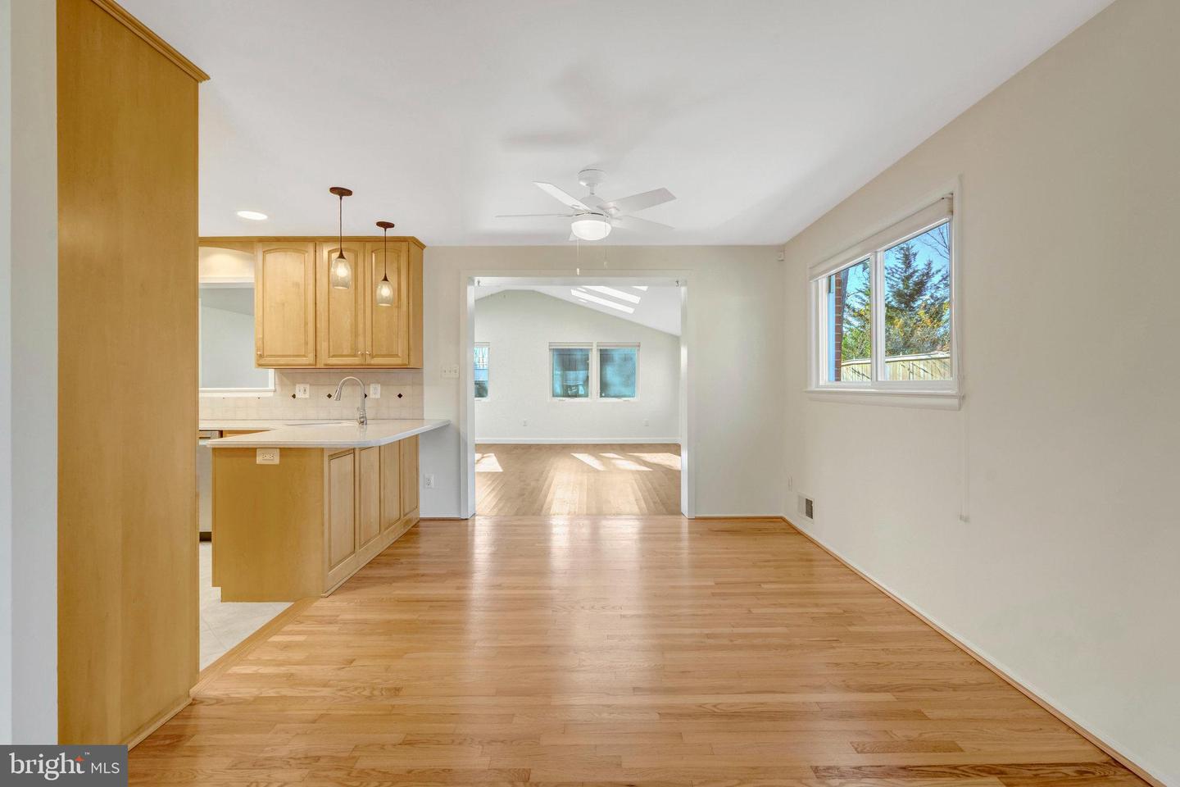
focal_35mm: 16
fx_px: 524
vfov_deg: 73.7
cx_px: 590
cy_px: 394
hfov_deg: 96.7
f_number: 8
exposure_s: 1/125
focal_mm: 16
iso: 1250
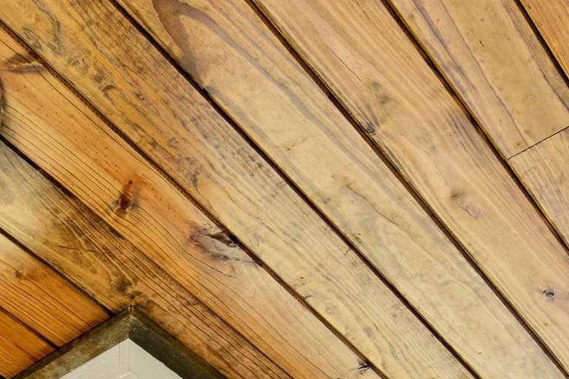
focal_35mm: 72
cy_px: 616
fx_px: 1138
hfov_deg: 27.6
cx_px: 136
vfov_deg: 16.7
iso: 200
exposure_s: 1/20
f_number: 11
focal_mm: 18
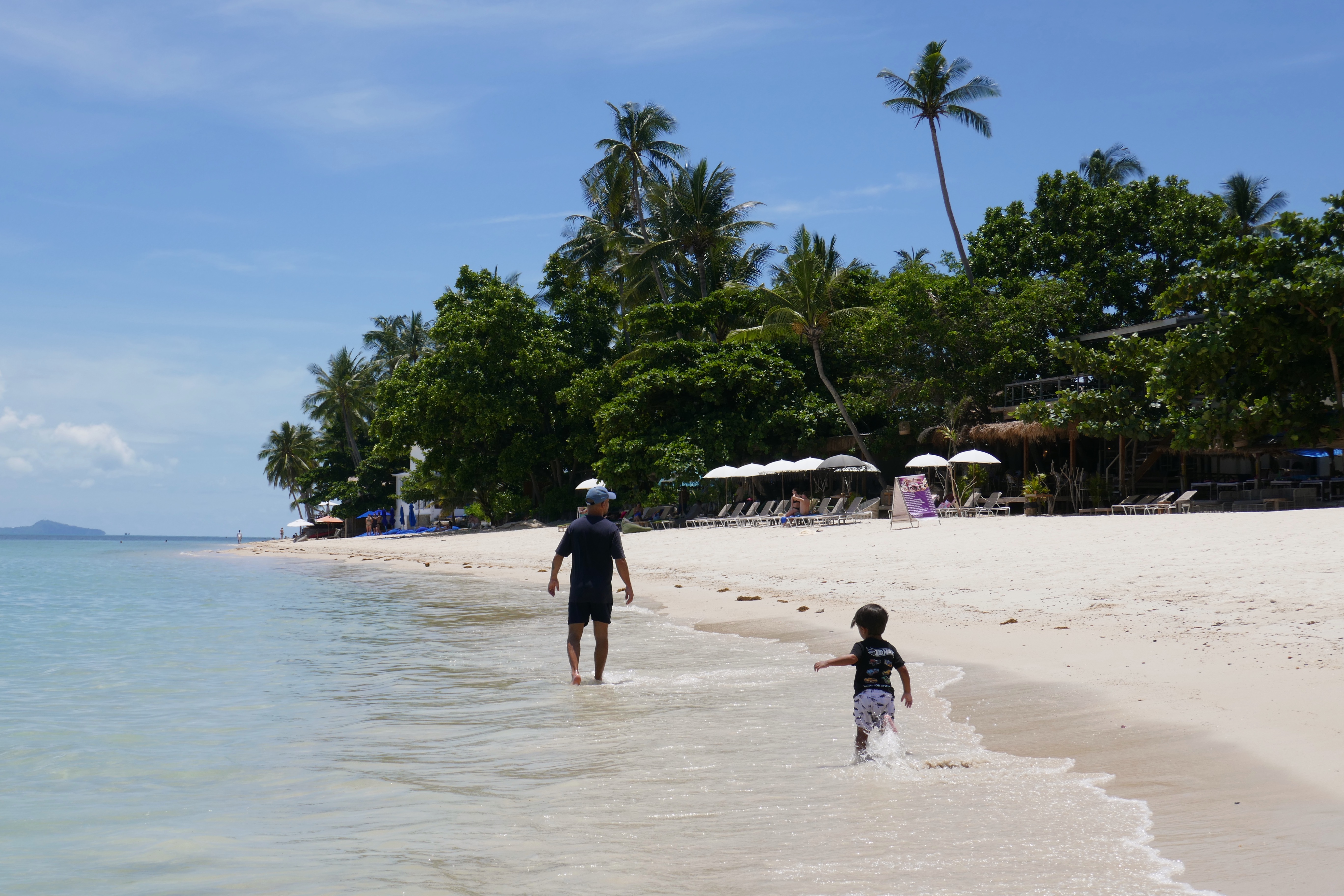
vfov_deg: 27.5
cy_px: 448
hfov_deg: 40.3
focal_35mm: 49
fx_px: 1829
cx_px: 672
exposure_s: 1/800
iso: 125
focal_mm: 17.8
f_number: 5.6
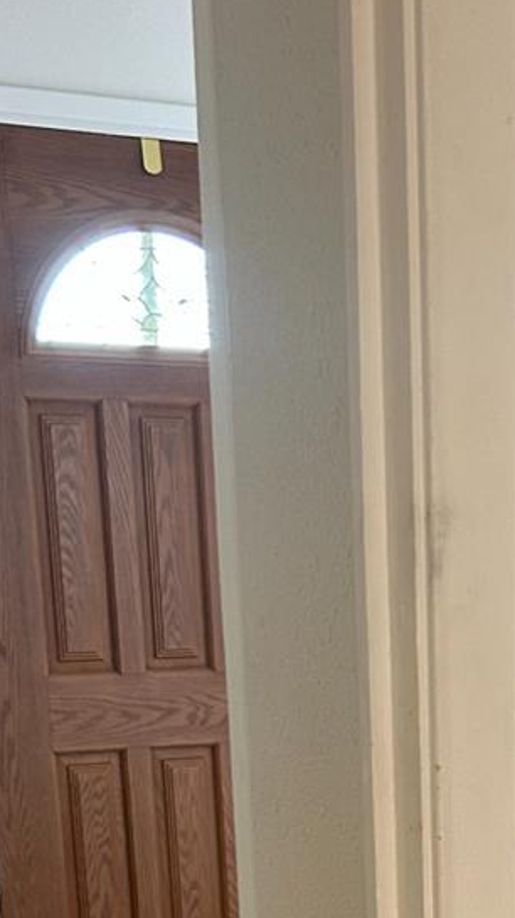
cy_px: 1107
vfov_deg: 24.6
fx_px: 1896
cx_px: 619
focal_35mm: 78
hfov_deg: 14.9
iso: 100
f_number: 1.5
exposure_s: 1/121
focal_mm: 5.7
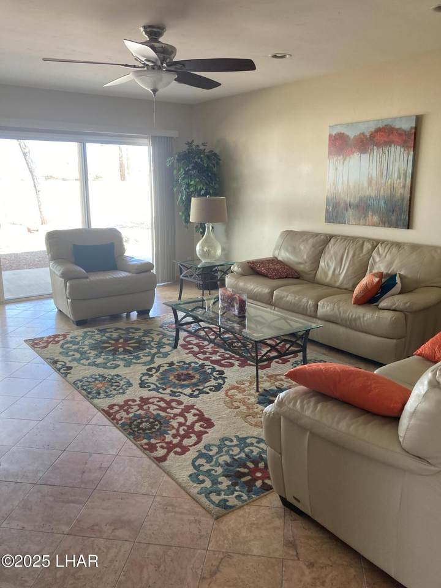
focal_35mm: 28
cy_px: 294
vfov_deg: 63.4
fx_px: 476
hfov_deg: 49.7
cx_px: 220
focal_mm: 3.99
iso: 80
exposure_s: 1/79
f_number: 1.8
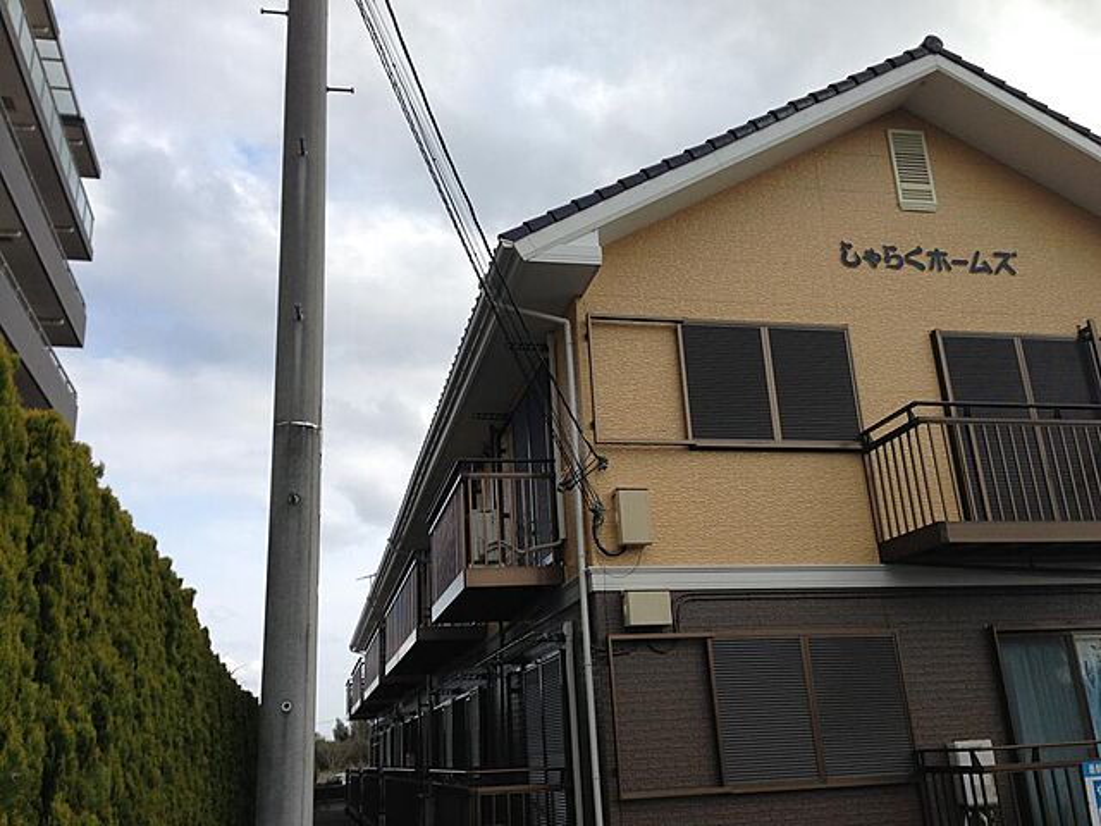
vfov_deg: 42.9
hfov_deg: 55.4
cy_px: 413
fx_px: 1050
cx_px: 550
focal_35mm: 33
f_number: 2.4
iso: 50
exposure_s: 1/797
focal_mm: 4.13
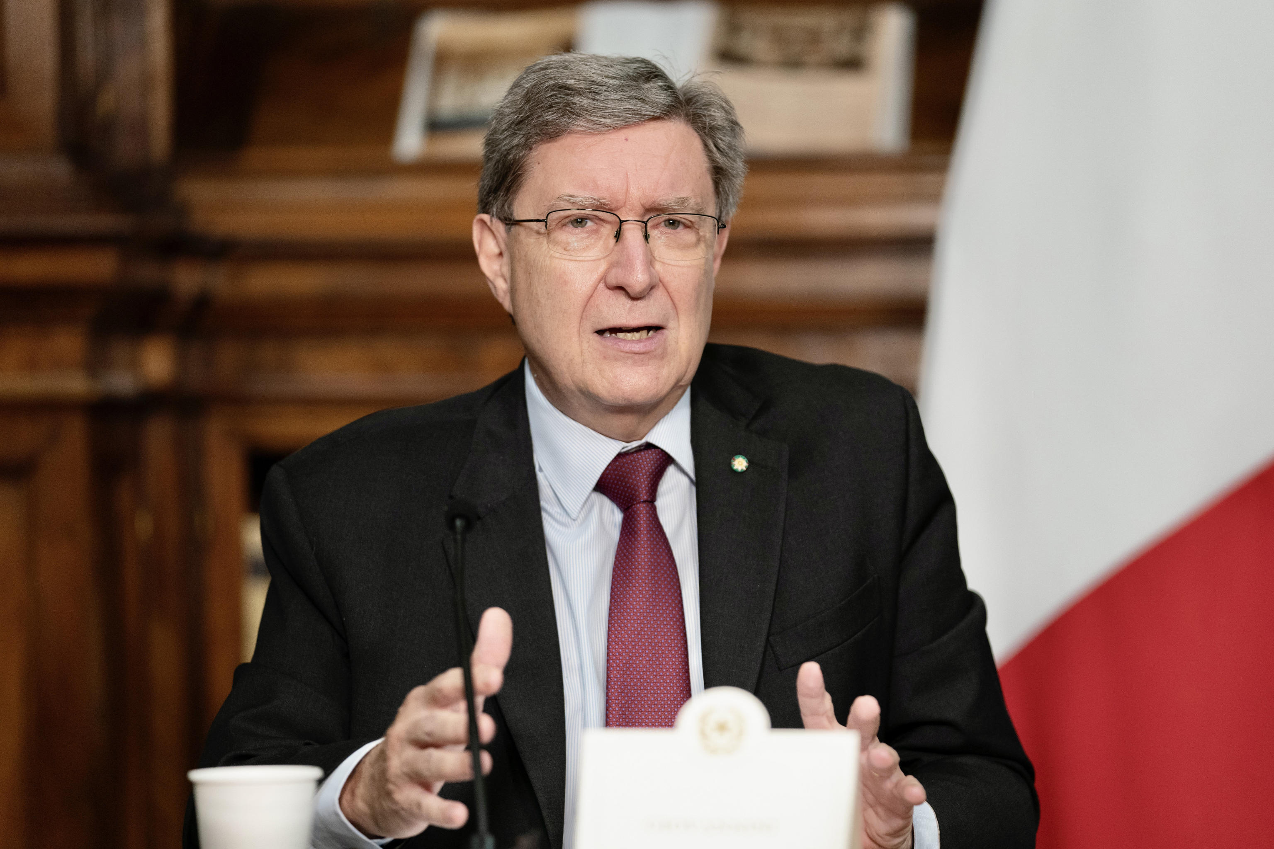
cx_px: 637
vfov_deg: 9.3
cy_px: 424
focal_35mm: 147
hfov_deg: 14.0
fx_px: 5202
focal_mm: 147
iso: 2500
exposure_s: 1/200
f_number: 2.8
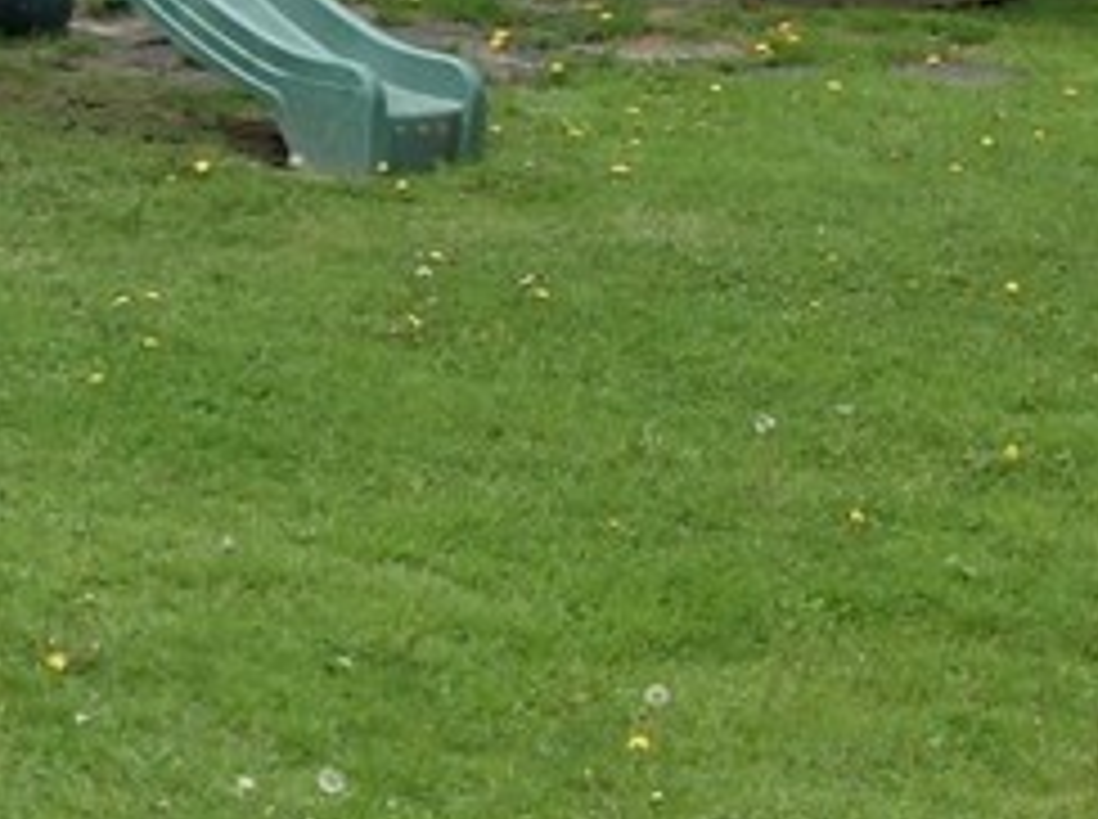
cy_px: -22
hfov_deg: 12.6
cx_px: -688
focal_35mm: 147
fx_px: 4654
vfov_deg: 10.0
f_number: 2.4
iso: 50
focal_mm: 4.28
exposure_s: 1/378
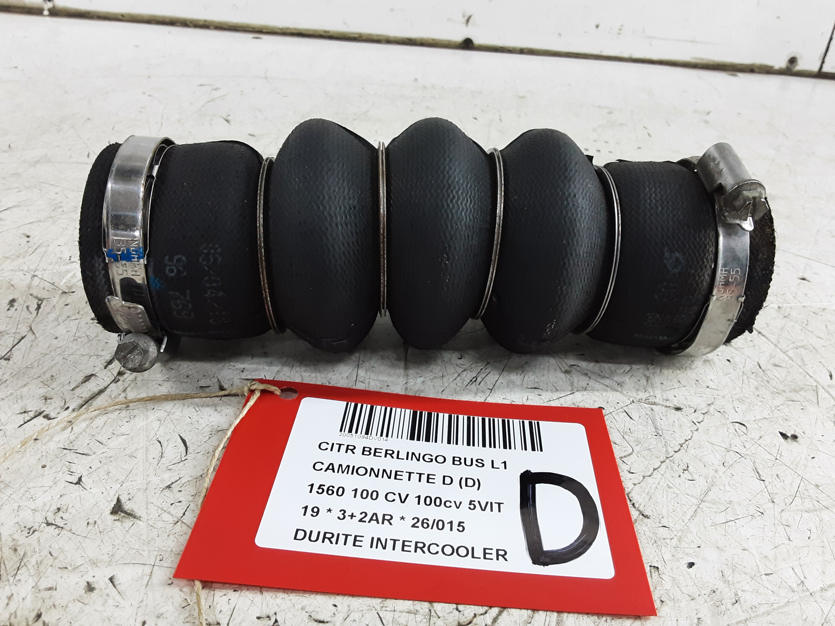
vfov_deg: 51.4
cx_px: 418
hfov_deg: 65.3
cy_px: 313
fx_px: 651
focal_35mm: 27
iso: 160
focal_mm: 2.91
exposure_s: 1/33
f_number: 1.9
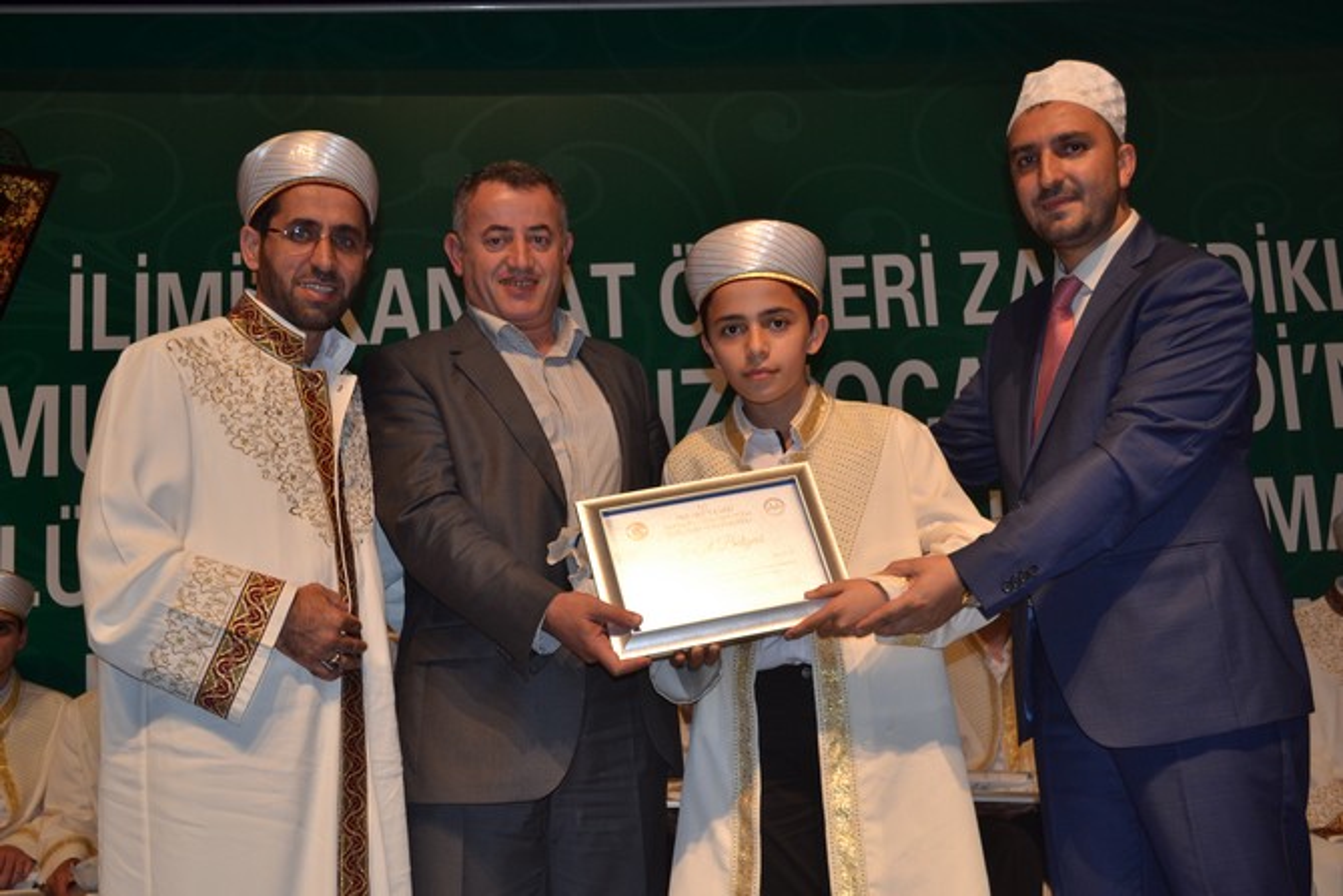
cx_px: 672
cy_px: 448
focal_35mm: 48
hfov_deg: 41.1
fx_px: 1791
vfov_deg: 28.1
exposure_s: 1/125
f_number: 4.8
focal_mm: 32
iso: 400
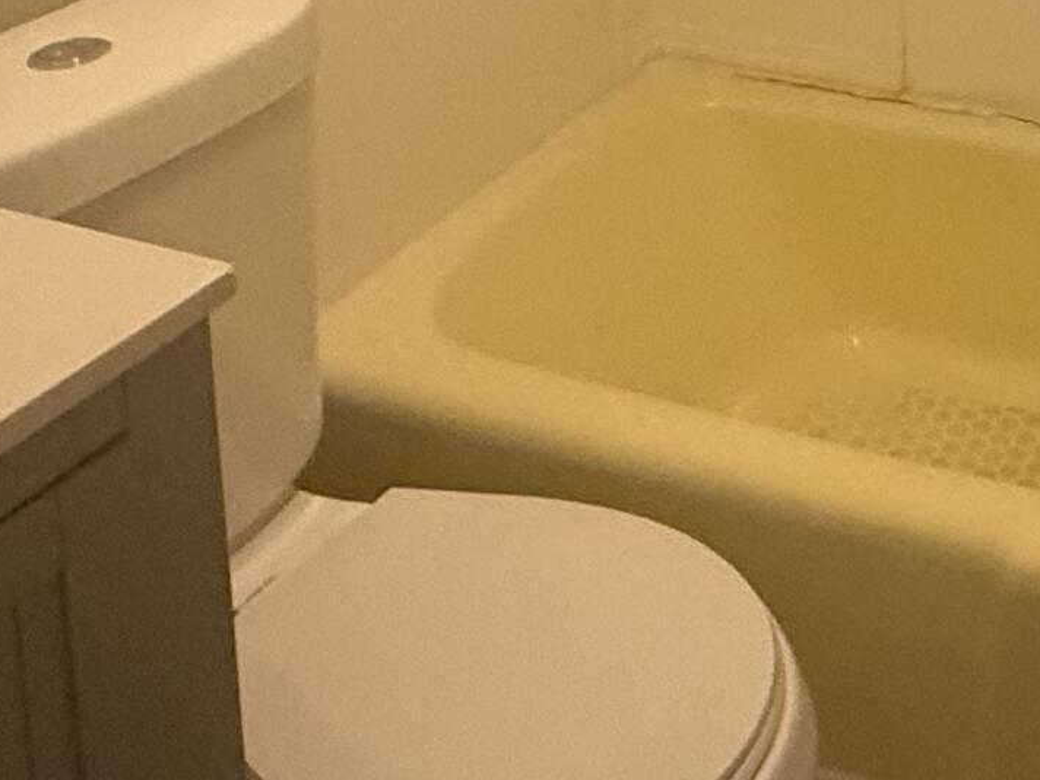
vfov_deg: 20.9
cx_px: 1071
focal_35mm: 59
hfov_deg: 30.1
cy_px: -405
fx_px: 1773
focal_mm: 2.22
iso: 400
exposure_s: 1/60
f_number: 2.2
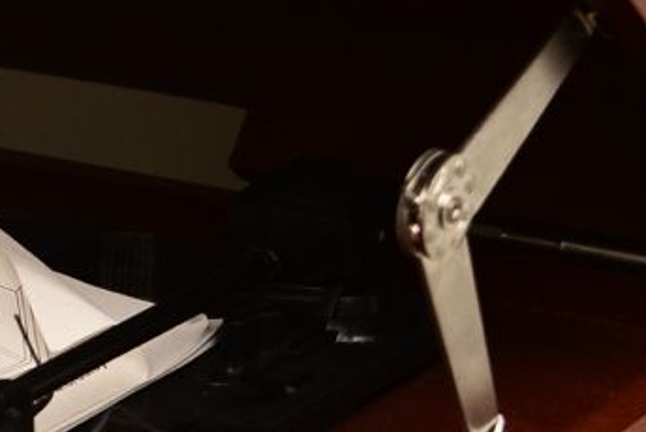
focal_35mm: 186
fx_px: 3340
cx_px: -432
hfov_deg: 10.5
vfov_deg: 7.4
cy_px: 32
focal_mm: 50
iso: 2000
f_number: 8
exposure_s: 1/80
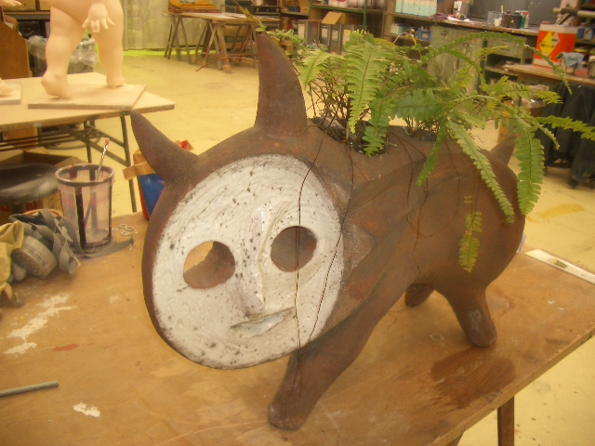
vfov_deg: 40.7
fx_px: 602
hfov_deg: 52.6
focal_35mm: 35
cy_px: 223
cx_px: 298
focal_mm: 5.8
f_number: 2.6
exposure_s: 1/40
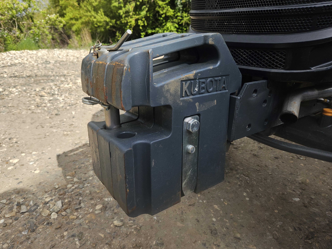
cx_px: 162
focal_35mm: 24
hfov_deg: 71.6
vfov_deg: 56.8
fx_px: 230
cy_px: 124
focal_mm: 5.4
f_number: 1.8
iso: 25
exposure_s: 1/1011
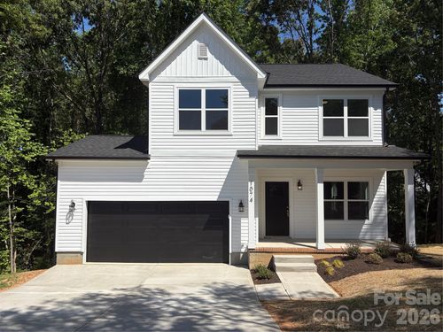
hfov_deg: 67.3
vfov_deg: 53.1
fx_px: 333
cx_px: 222
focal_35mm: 26
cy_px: 166
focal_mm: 5.96
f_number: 1.6
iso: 50
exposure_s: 1/6993
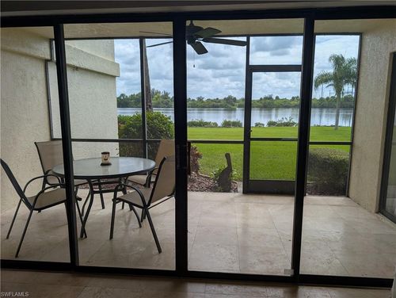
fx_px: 275
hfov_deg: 71.5
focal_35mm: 24
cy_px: 149
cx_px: 198
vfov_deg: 56.9
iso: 22
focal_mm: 6.9
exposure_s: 1/1185
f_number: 1.68
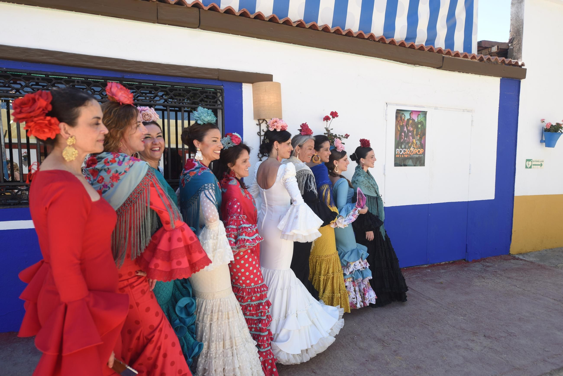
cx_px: 282
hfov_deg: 73.7
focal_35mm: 24
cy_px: 188
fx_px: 375
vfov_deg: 53.2
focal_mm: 24
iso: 100
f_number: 2.8
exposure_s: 1/400
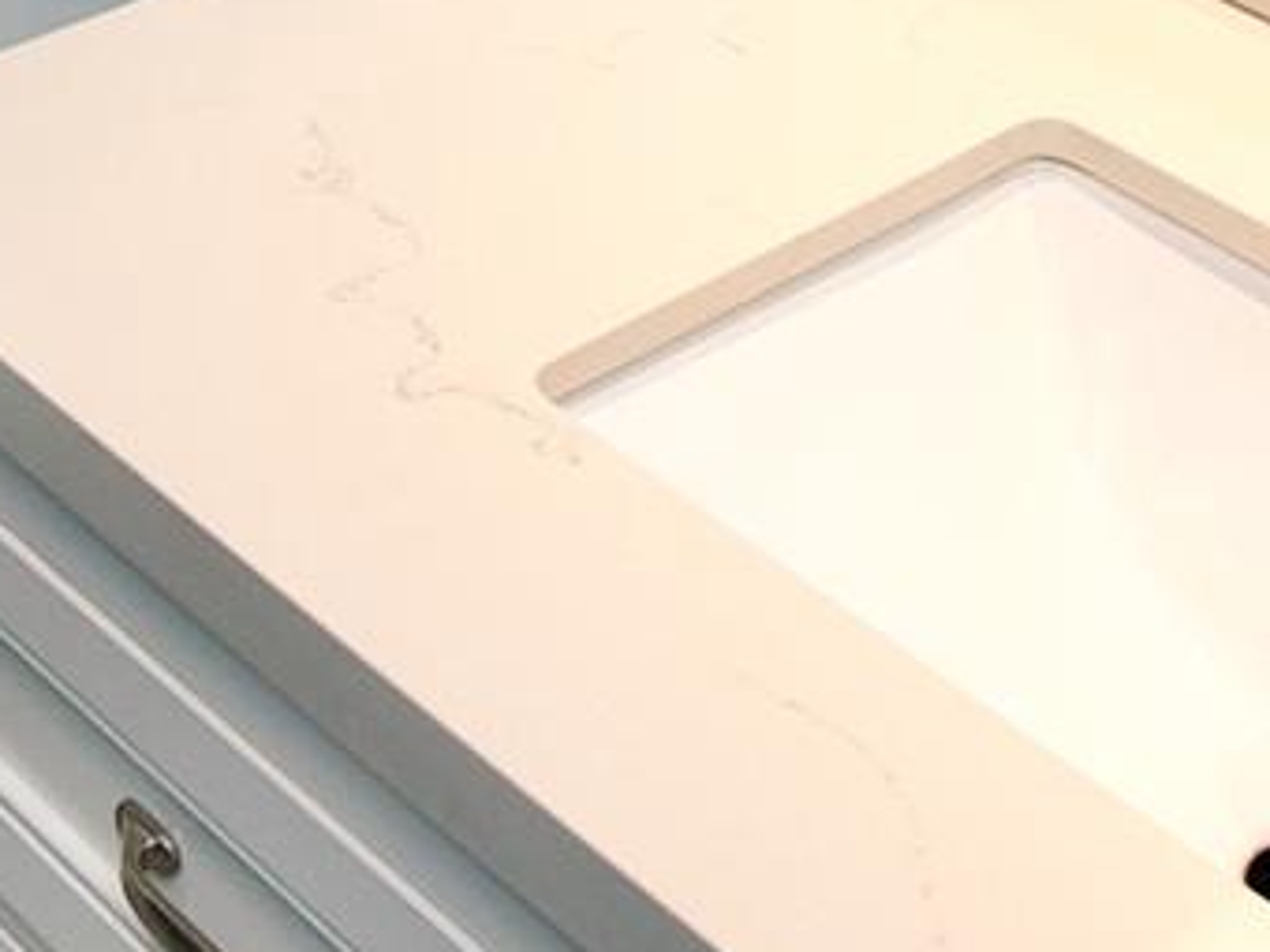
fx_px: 3192
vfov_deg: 14.4
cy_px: -879
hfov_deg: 21.1
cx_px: -220
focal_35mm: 87
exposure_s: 1/50
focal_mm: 10
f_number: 7.1
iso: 800
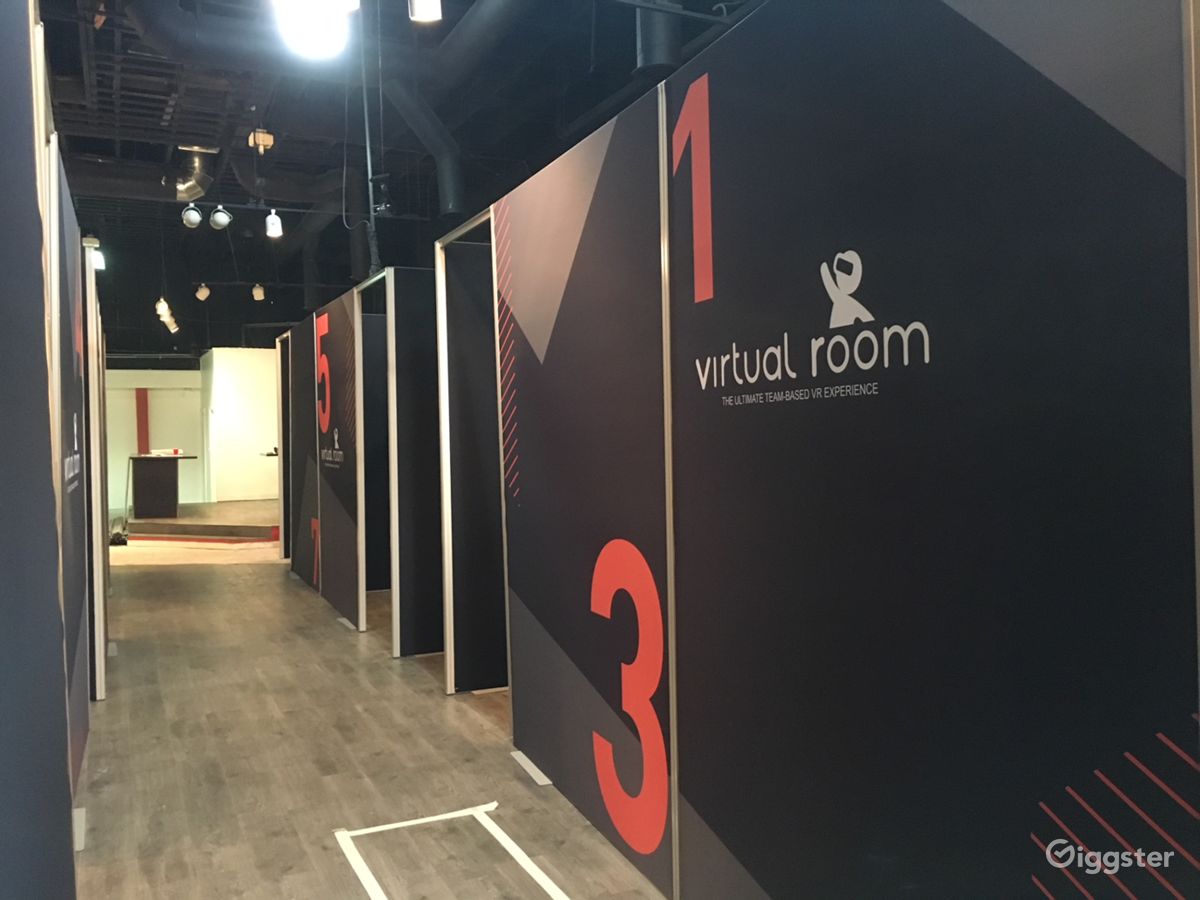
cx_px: 600
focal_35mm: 29
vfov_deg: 48.2
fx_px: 1005
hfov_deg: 61.7
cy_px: 450
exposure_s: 1/15
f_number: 2.2
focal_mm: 4.15
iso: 320
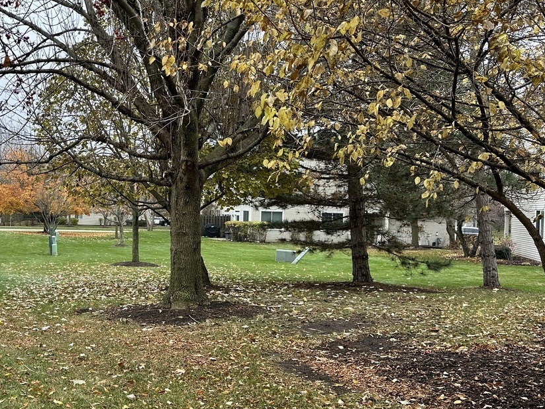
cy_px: 217
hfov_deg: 42.4
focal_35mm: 42
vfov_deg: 34.3
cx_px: 95
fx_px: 661
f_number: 1.78
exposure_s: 1/444
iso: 80
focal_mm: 6.86
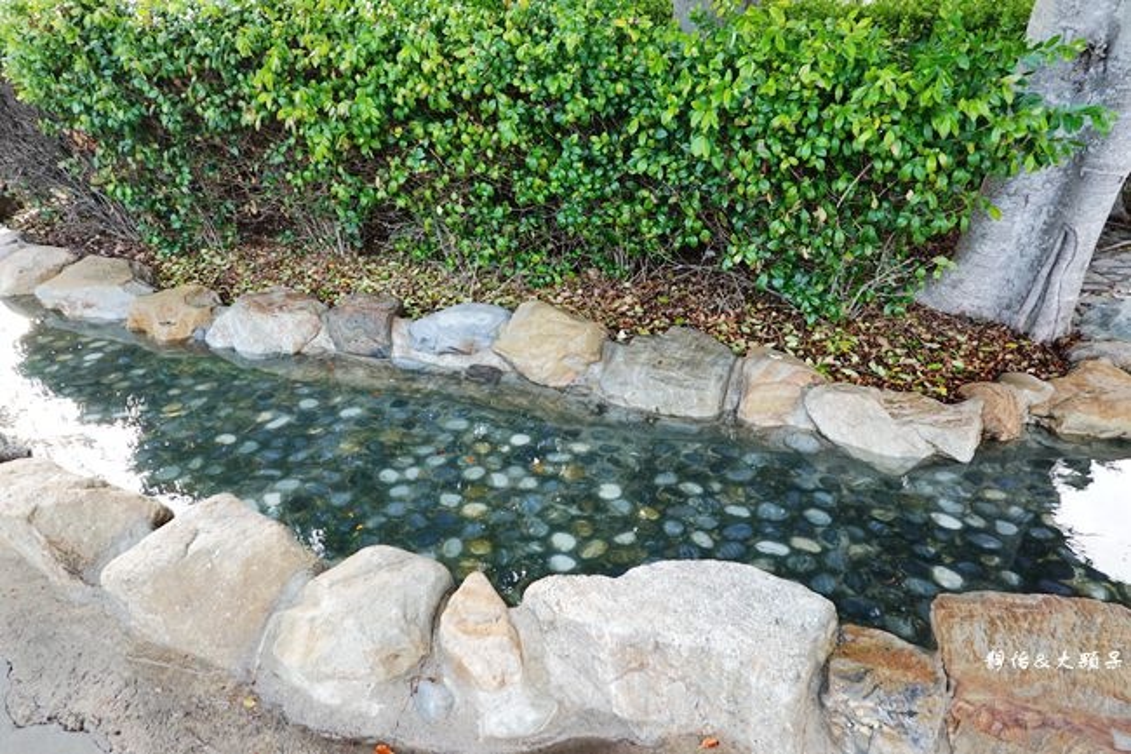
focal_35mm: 24
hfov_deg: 73.8
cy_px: 377
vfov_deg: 53.1
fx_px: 754
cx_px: 566
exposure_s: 1/50
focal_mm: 9
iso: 125
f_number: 2.8
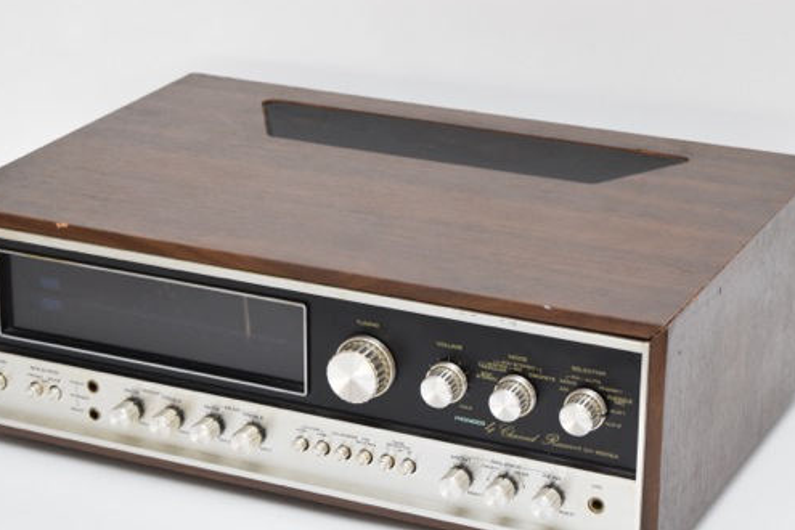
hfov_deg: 19.2
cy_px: 335
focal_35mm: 107
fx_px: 2355
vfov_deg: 12.8
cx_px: 365
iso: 1600
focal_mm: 55
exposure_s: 1/125
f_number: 5.6
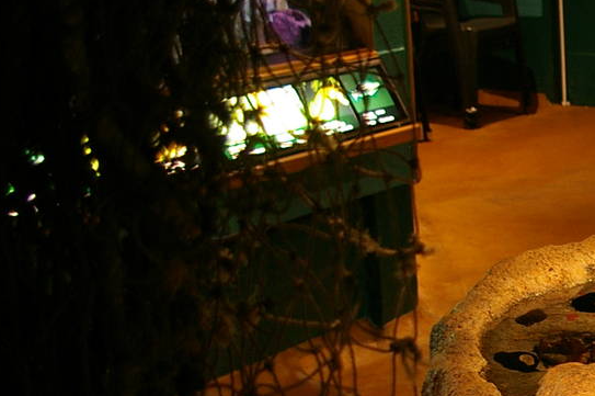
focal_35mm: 106
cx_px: 790
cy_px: 326
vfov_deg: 12.8
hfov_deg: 17.9
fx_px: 1750
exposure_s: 1/10
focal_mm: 24
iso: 400
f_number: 4
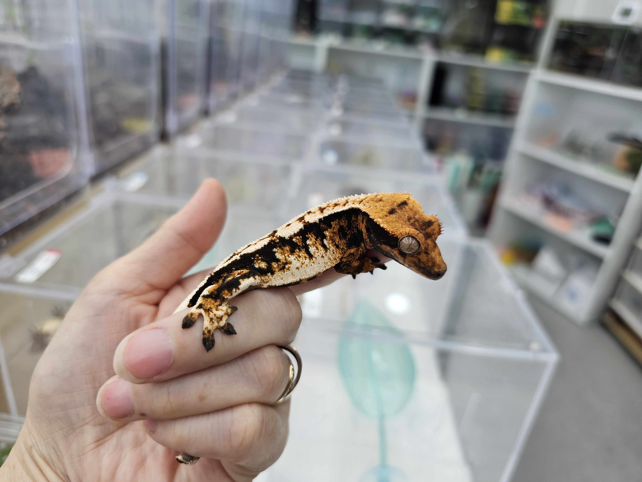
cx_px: 321
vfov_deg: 58.9
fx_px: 427
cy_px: 241
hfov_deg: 73.9
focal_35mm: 23
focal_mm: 6.3
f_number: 1.7
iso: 25
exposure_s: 1/120
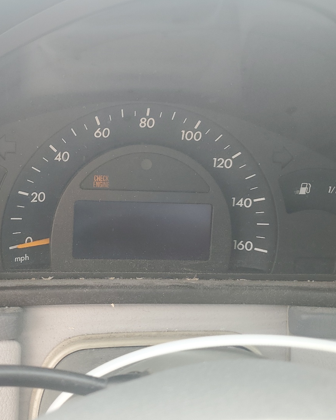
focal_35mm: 37
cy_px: 191
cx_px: 108
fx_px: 460
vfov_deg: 49.0
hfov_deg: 39.6
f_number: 1.5
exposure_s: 1/147
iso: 50
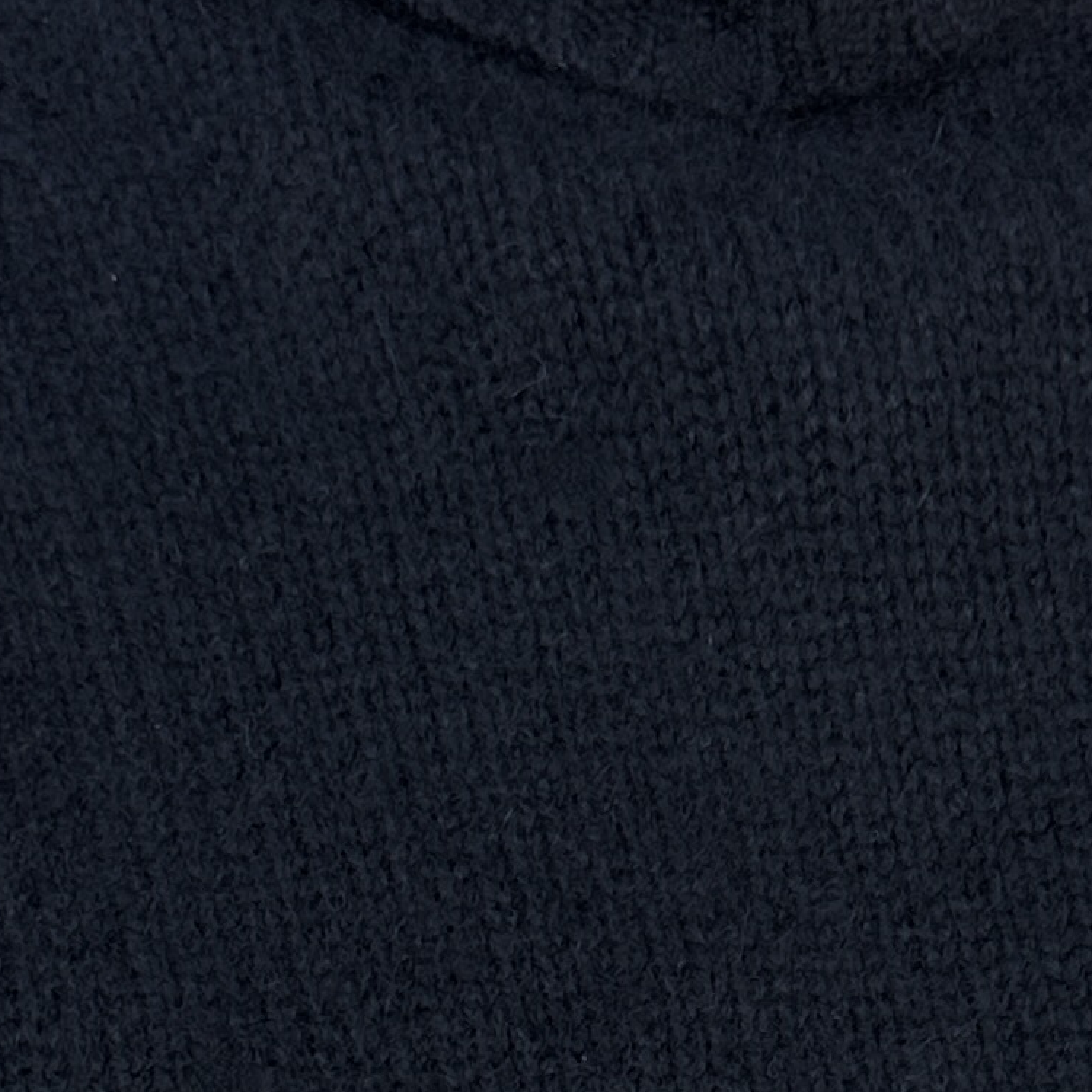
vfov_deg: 15.5
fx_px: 3783
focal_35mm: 106
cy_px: 1485
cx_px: 816
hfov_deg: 16.3
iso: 64
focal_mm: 6.86
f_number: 1.78
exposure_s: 1/139
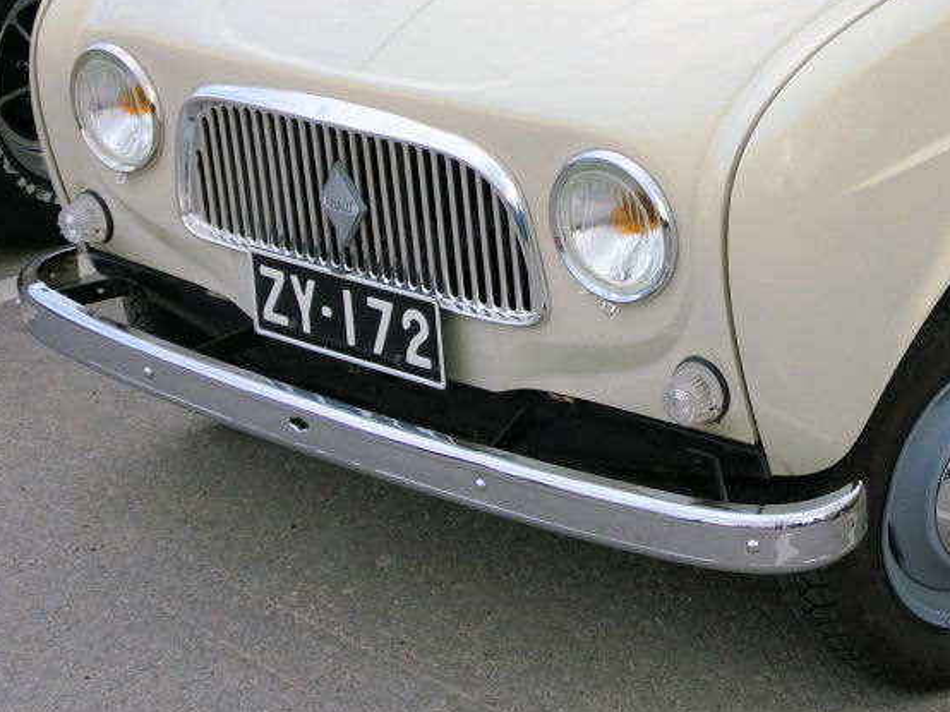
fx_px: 2140
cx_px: 801
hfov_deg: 24.5
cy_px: 77
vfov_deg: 18.6
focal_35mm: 78
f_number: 4
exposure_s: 1/400
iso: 80
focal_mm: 6.17
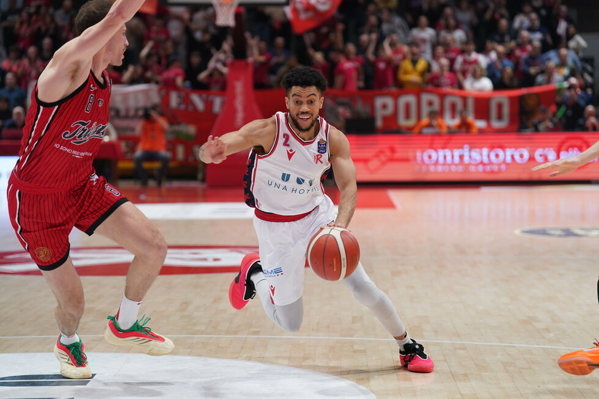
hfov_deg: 17.8
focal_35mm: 115
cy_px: 200
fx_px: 1913
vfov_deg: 11.9
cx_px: 300
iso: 1600
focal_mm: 115
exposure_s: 1/1250
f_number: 2.8
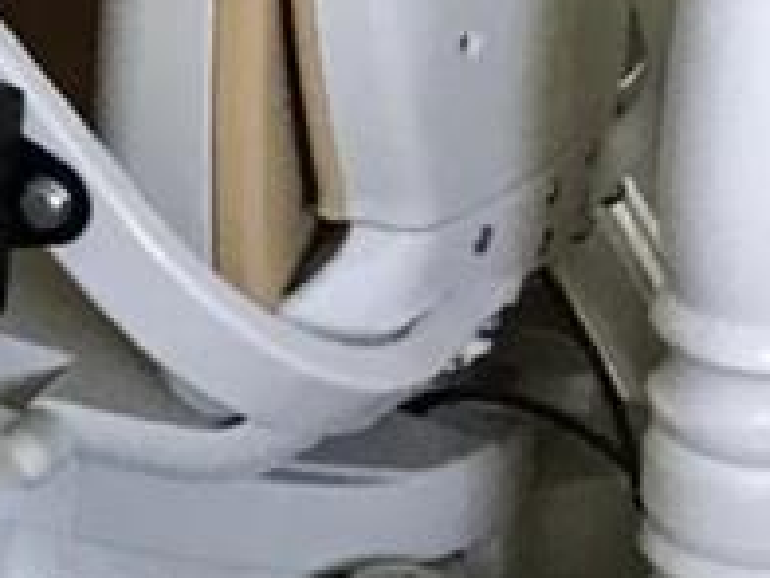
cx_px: -742
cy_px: -1030
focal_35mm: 214
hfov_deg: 8.8
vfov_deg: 6.5
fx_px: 4760
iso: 100
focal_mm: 3.99
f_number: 1.8
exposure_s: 1/9
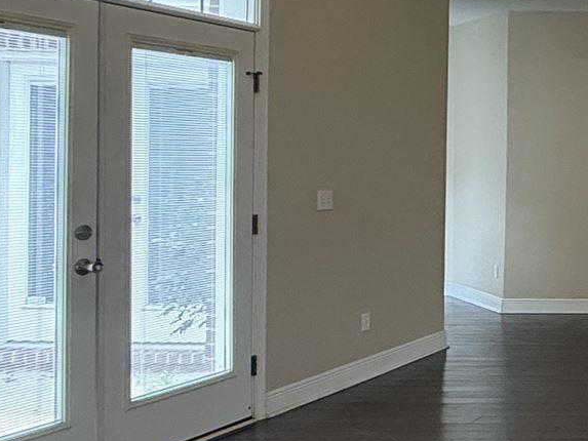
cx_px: 957
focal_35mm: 50
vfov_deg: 29.0
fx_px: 849
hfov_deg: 24.9
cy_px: 173
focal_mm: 2.22
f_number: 2.2
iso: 320
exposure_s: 1/120
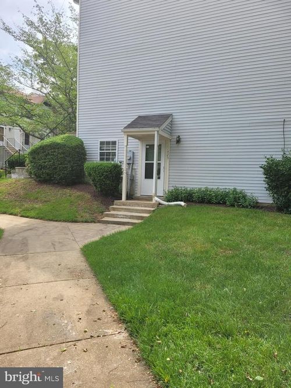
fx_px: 292
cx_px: 146
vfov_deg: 67.3
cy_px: 194
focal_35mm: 26
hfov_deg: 53.0
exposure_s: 1/1314
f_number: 1.8
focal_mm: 5.4
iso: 40
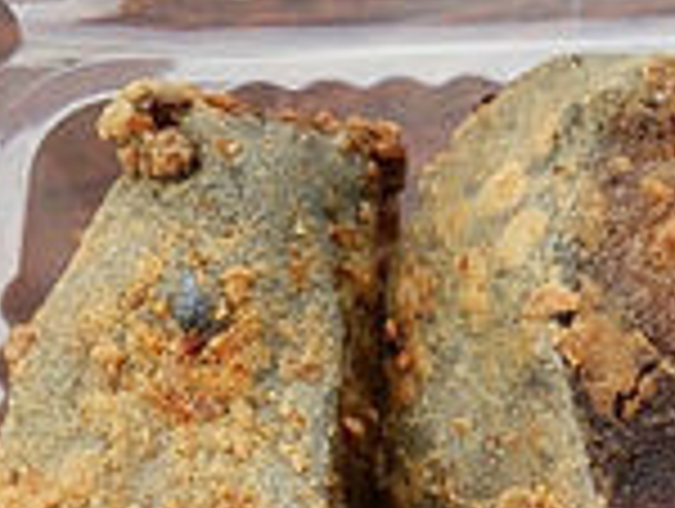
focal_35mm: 80
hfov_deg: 22.8
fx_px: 1562
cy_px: 670
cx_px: 765
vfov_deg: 17.3
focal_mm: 4.06
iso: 40
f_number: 1.94
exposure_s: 1/302
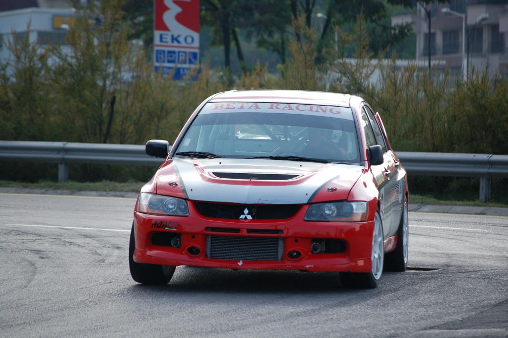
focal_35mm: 240
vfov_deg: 5.7
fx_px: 3384
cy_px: 169
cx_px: 254
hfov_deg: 8.6
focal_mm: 160
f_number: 5.3
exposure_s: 1/1000
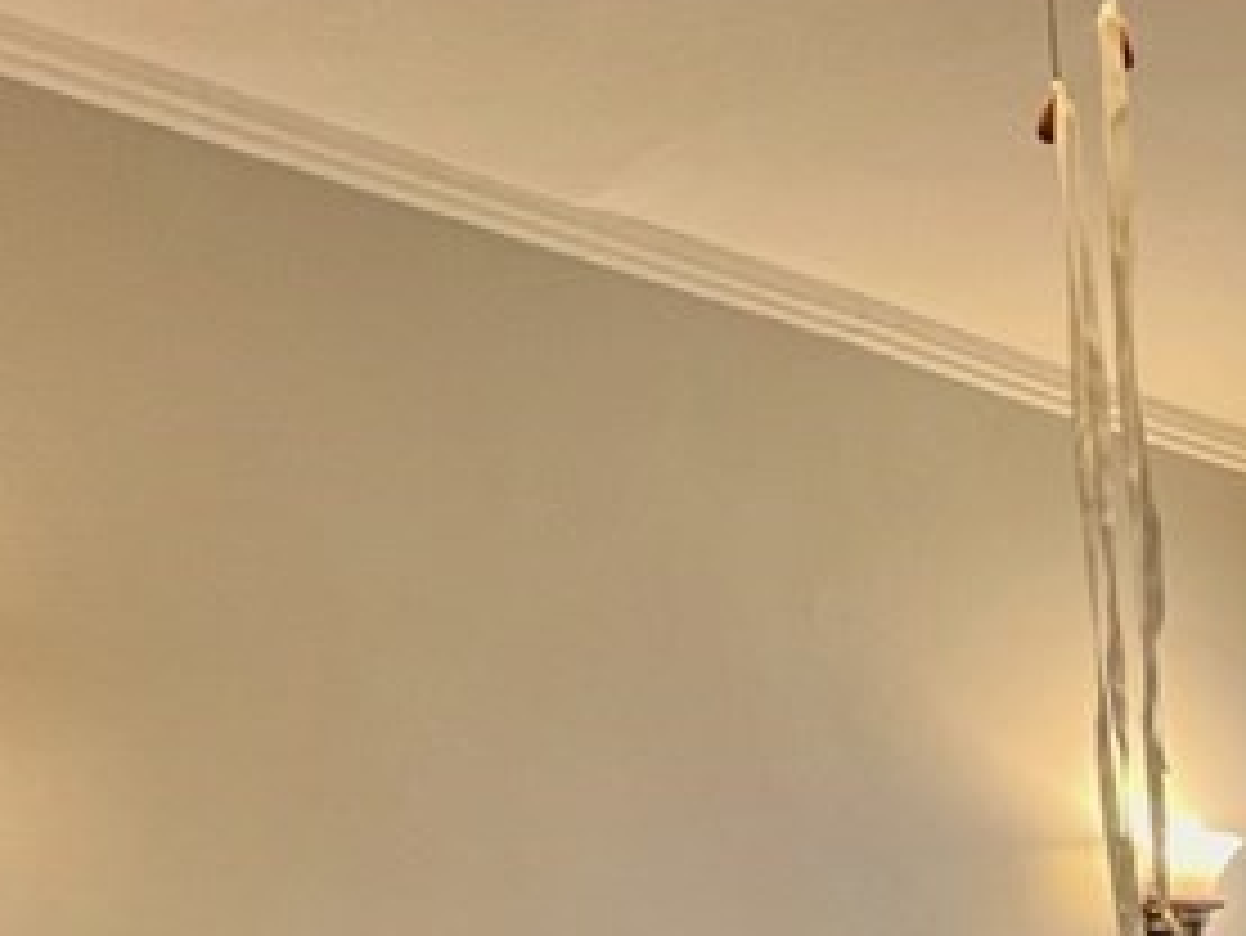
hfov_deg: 29.4
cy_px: 1584
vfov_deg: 21.9
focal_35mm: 48
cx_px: 1727
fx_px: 1729
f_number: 1.8
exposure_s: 1/120
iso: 125
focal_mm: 1.57
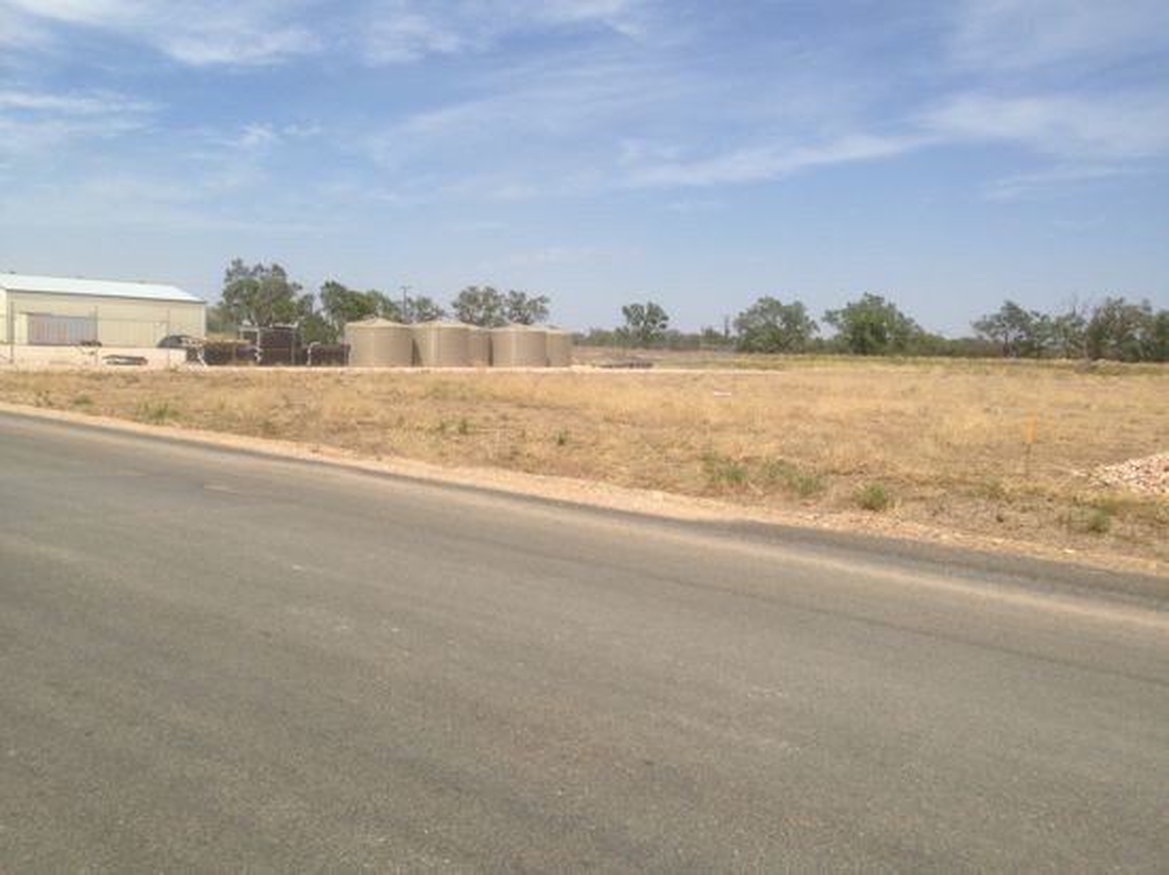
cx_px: 584
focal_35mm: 33
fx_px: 1114
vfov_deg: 42.9
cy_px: 438
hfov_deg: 55.4
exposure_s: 1/2710
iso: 50
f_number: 2.4
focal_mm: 4.12
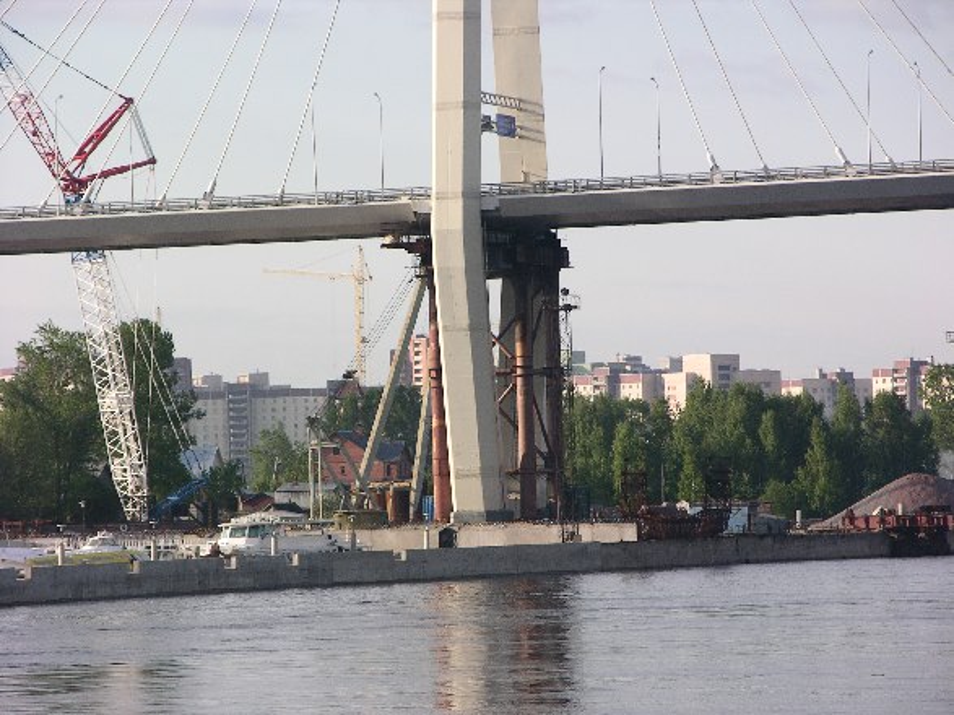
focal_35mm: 280
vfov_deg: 5.3
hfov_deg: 7.1
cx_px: 477
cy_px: 358
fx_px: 7715
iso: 50
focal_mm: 71.2
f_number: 5.9
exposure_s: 1/161
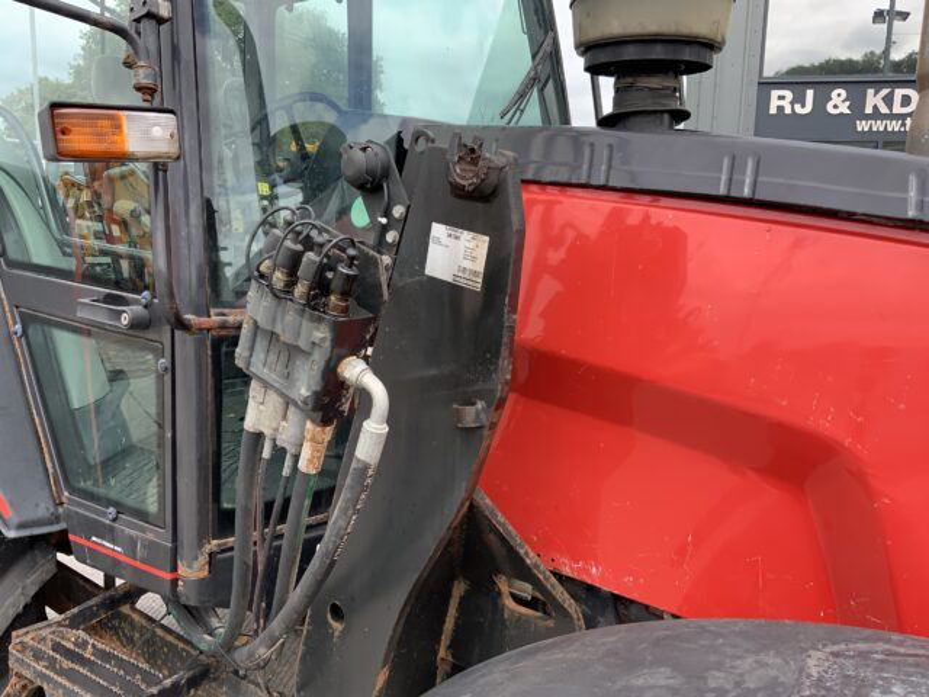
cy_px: 348
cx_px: 464
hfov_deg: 61.7
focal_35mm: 29
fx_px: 778
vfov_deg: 48.2
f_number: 1.8
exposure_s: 1/442
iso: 16
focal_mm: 3
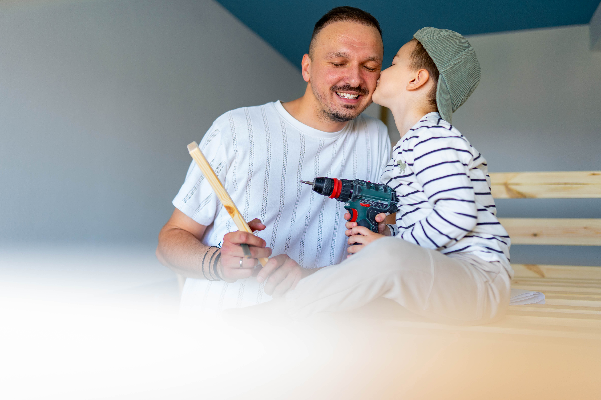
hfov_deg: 54.4
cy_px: 200
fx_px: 584
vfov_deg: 37.9
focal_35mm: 35
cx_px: 300
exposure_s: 1/250
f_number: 1.6
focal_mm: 35
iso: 400
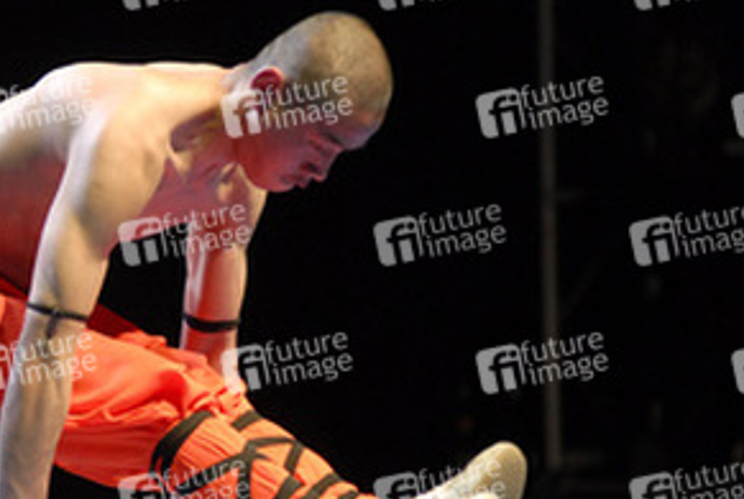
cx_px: 215
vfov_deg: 4.1
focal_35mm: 335
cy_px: 299
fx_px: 6929
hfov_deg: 6.1
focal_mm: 145
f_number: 2.8
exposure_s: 1/80
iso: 800
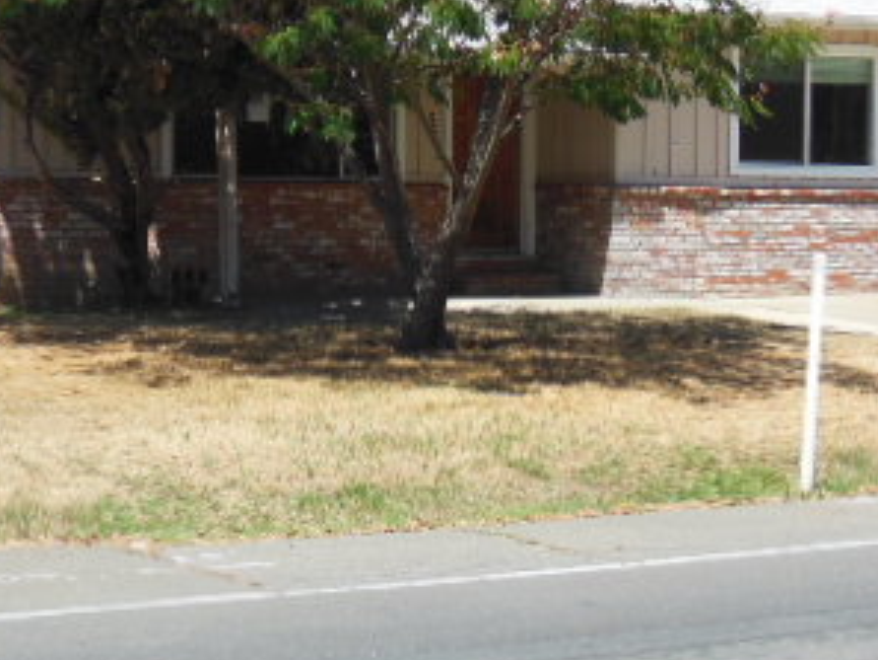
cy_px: 112
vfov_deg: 15.1
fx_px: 2461
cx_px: 432
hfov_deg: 20.2
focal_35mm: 97
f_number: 4.4
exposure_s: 1/500
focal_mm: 8
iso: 125
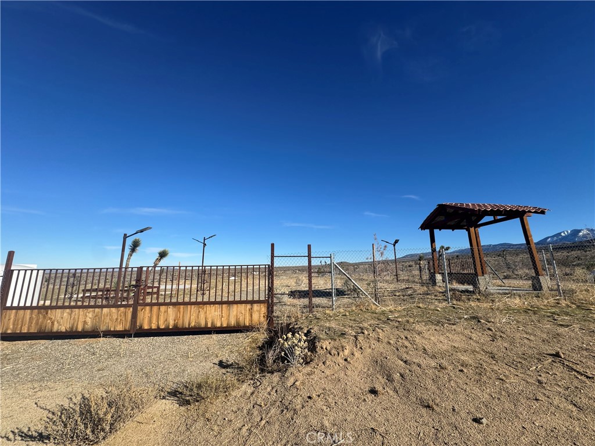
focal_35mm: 14
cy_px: 223
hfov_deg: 102.1
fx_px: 241
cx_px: 298
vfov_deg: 85.7
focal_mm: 2.22
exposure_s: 1/2584
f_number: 2.2
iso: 50
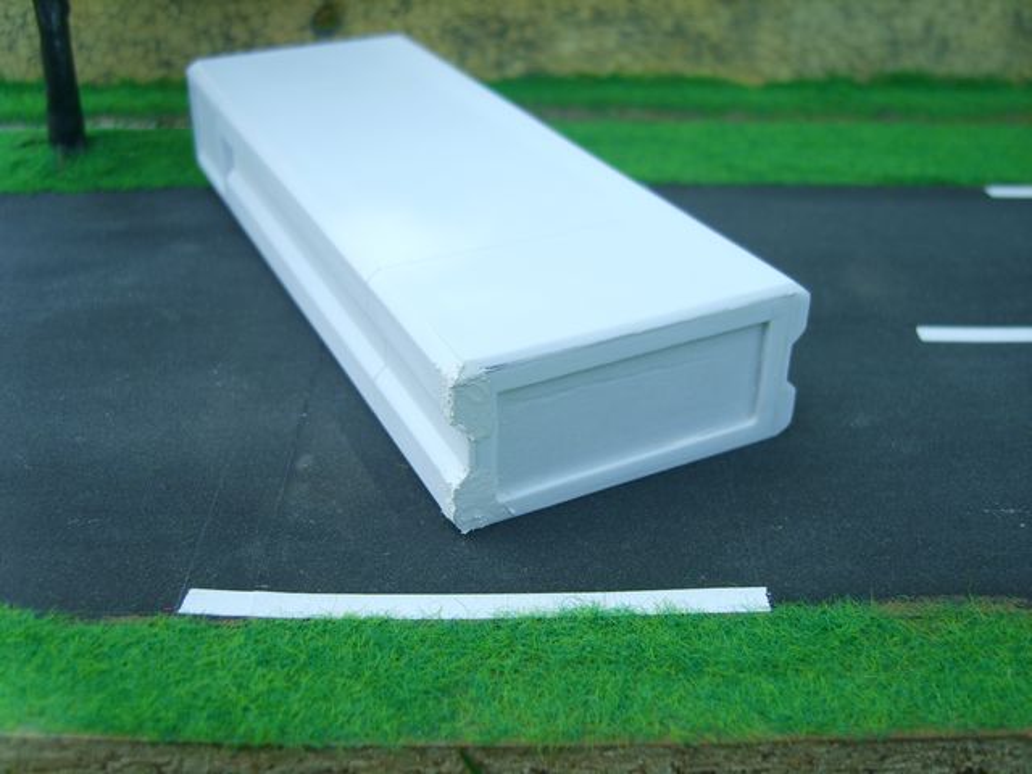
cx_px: 516
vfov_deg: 40.7
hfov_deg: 52.6
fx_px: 1043
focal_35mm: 35
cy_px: 387
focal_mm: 7.4
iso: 50
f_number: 2.8
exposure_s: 1/350
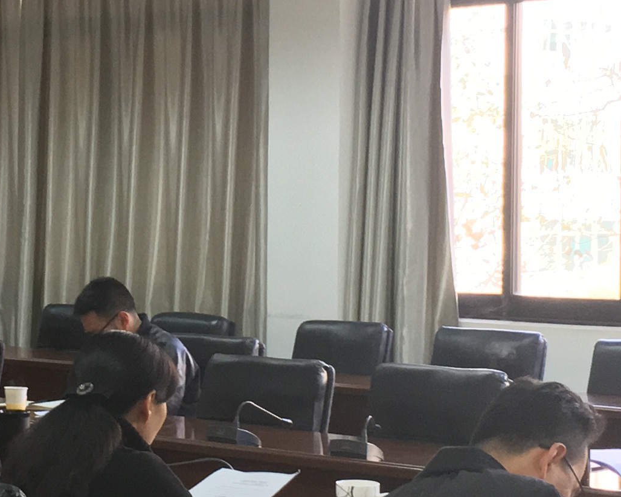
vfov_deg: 13.9
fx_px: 2041
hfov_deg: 17.1
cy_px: 208
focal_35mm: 111
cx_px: 89
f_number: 2.2
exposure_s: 1/33
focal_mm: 4.15
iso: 125
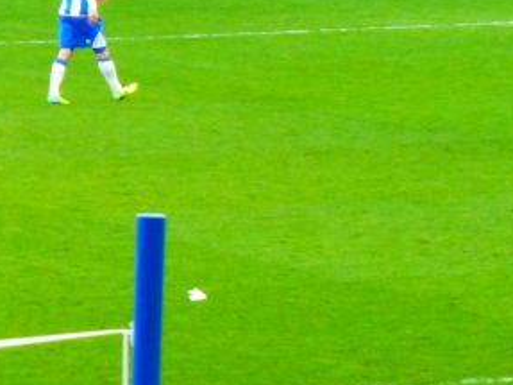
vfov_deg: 3.2
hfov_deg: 4.3
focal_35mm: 456
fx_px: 6755
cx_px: 892
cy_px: -263
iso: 400
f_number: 5.3
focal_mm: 19.4
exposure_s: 1/40
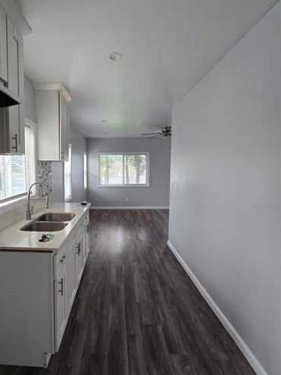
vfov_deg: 91.0
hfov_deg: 73.3
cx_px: 103
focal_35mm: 17
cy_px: 179
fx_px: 184
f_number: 2.2
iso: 100
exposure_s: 1/60
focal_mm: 1.7
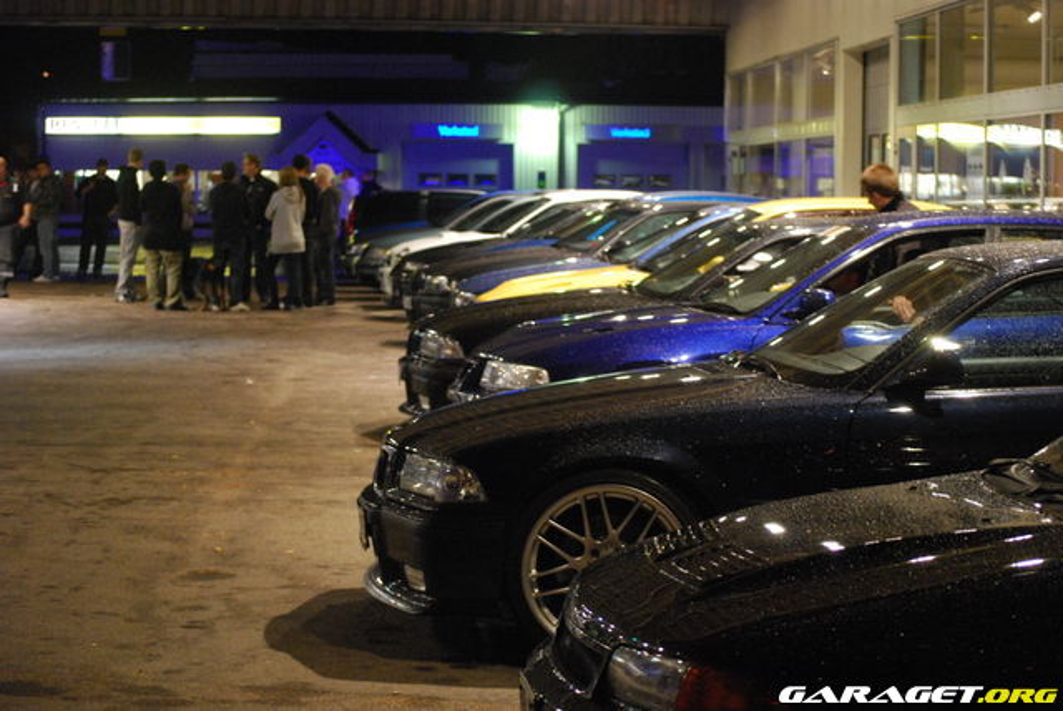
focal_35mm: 82
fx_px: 2438
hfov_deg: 24.6
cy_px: 356
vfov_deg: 16.6
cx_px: 532
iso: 1600
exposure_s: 1/10
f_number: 4
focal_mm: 55
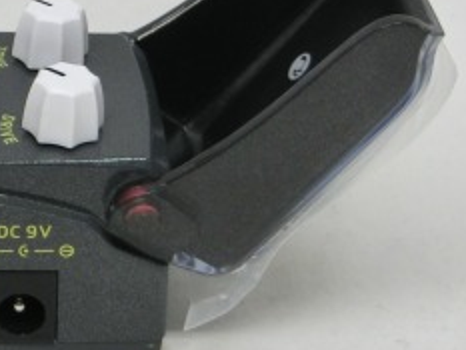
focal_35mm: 143
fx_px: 1926
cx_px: -58
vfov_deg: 10.4
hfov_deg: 13.5
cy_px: 86
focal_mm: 9.3
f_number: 4.7
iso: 160
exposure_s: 1/125
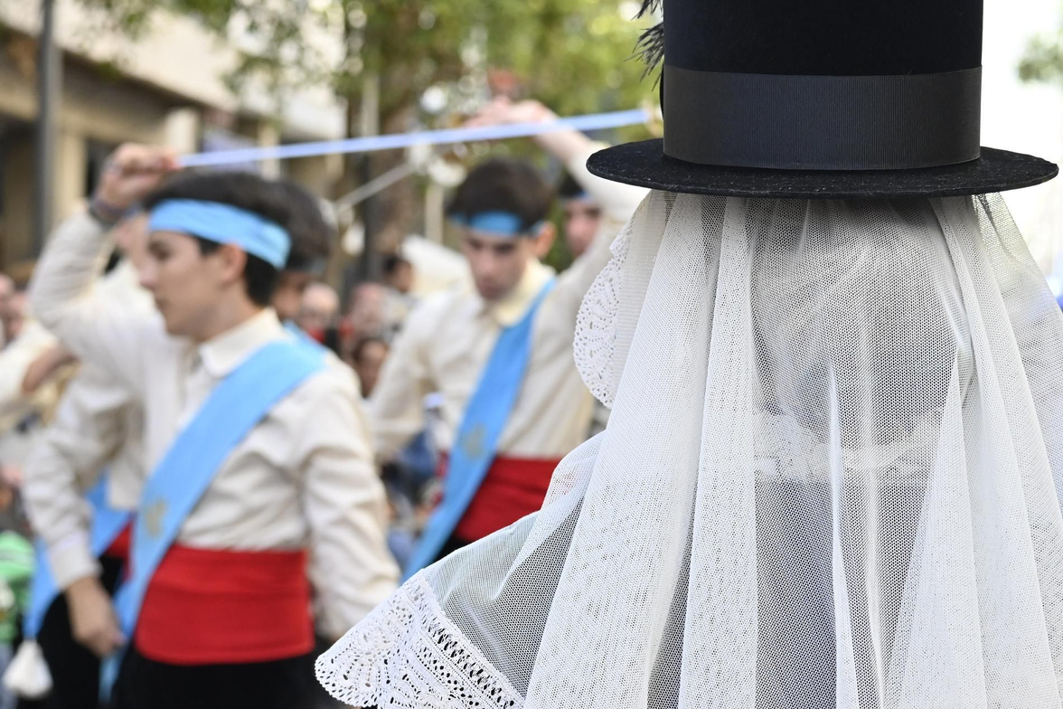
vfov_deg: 13.4
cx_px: 520
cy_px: 367
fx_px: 3012
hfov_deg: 20.0
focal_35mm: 102
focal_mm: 50
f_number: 5.6
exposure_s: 1/500
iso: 800
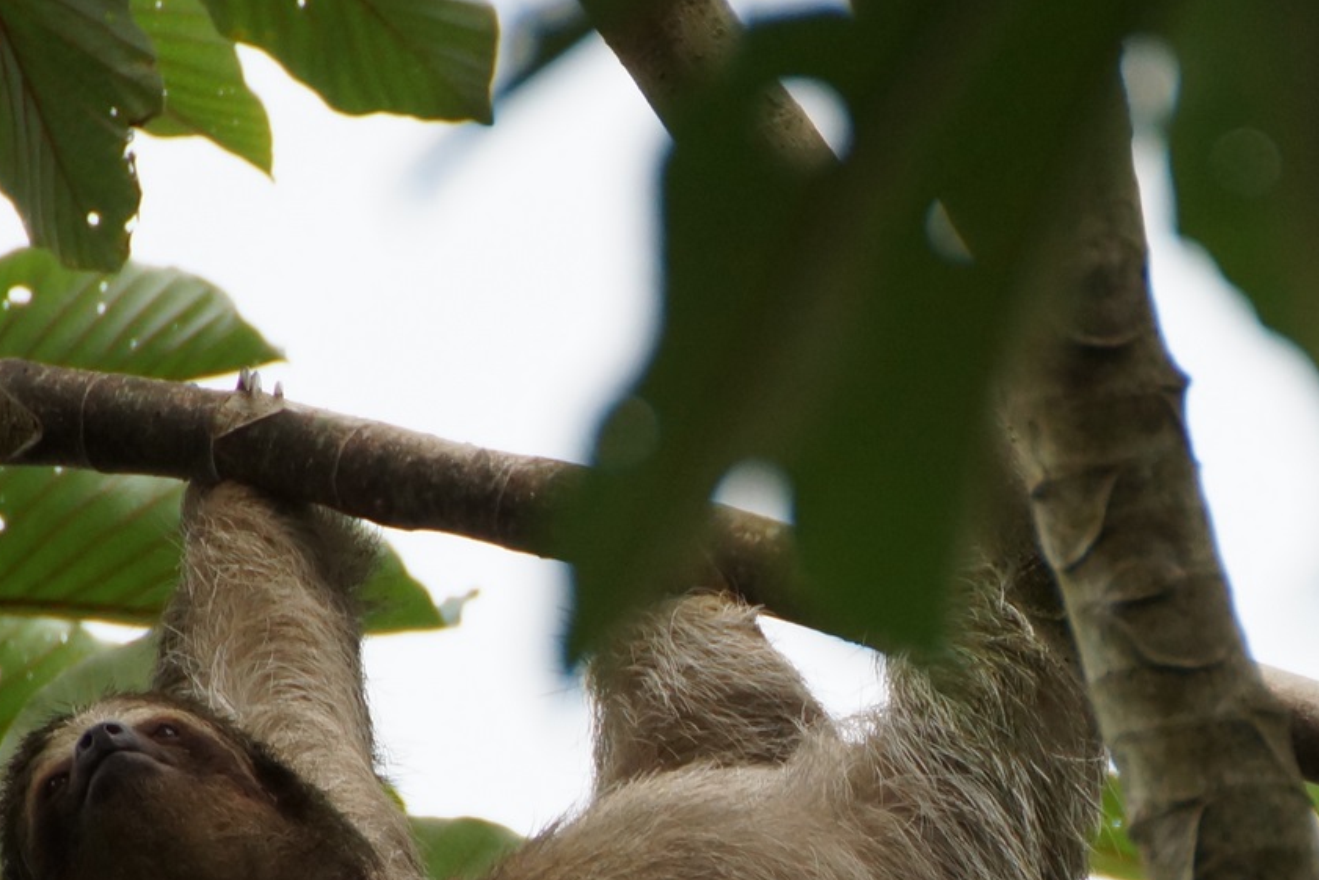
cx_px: 1084
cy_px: 804
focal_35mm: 1337
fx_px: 48991
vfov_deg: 1.0
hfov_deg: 1.5
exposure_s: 1/400
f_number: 5.6
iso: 400
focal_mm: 300
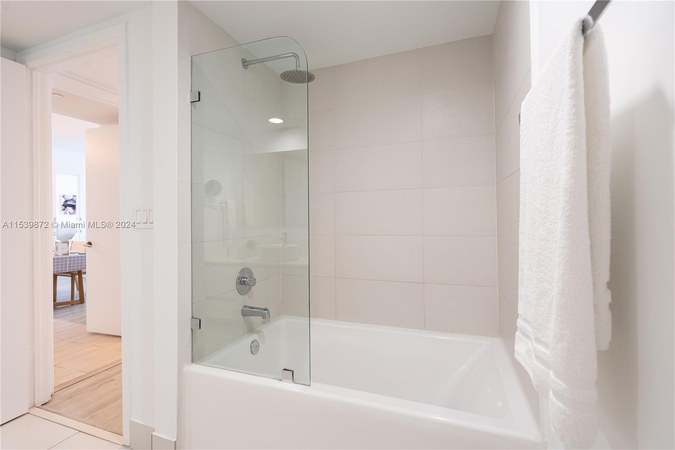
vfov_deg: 73.7
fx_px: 300
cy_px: 225
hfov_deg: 96.7
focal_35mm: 16
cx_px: 338
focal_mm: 16
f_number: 5.6
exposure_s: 1/5
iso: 100
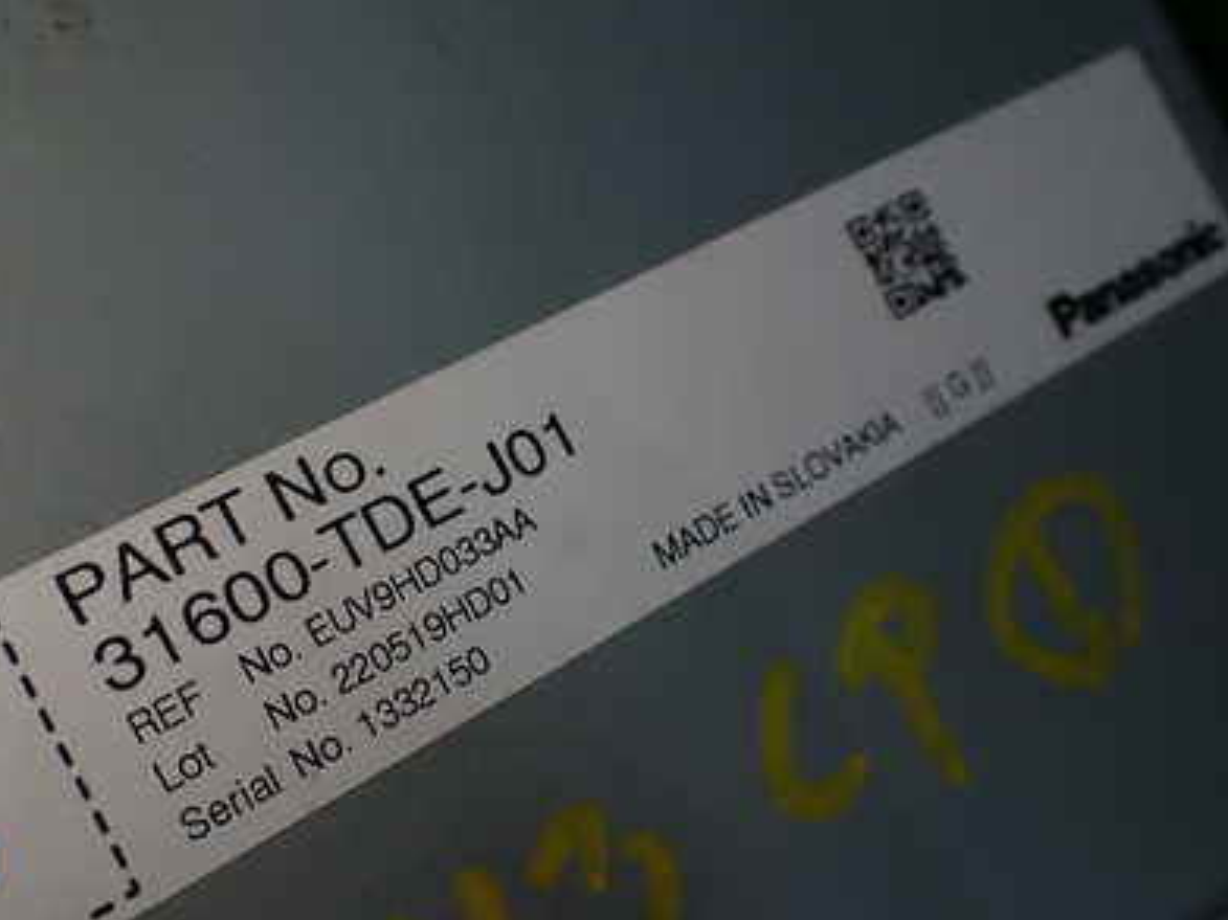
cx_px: 424
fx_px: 1631
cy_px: 549
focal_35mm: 46
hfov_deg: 40.8
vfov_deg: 31.4
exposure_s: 1/160
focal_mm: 5.4
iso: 100
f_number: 3.2
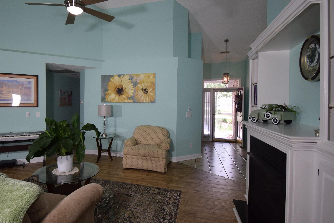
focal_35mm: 20
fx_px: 186
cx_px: 134
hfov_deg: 83.0
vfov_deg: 61.9
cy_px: 109
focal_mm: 10
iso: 400
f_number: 5.6
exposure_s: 1/125
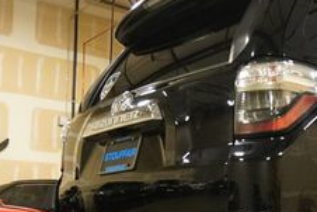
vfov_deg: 19.6
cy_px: 201
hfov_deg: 27.4
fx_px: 599
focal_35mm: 68
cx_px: 339
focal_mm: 16
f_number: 3.5
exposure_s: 1/160
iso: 5000
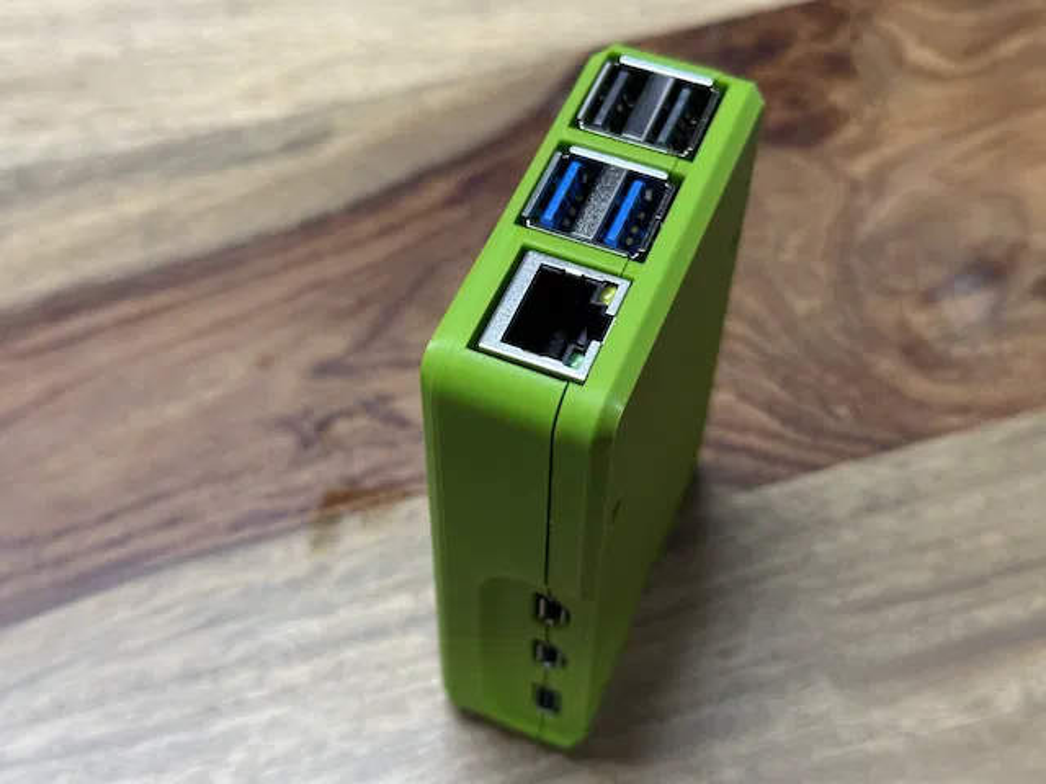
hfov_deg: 39.7
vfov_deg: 30.3
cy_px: 392
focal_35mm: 48
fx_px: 1450
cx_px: 523
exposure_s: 1/33
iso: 200
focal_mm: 6.86
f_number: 1.78
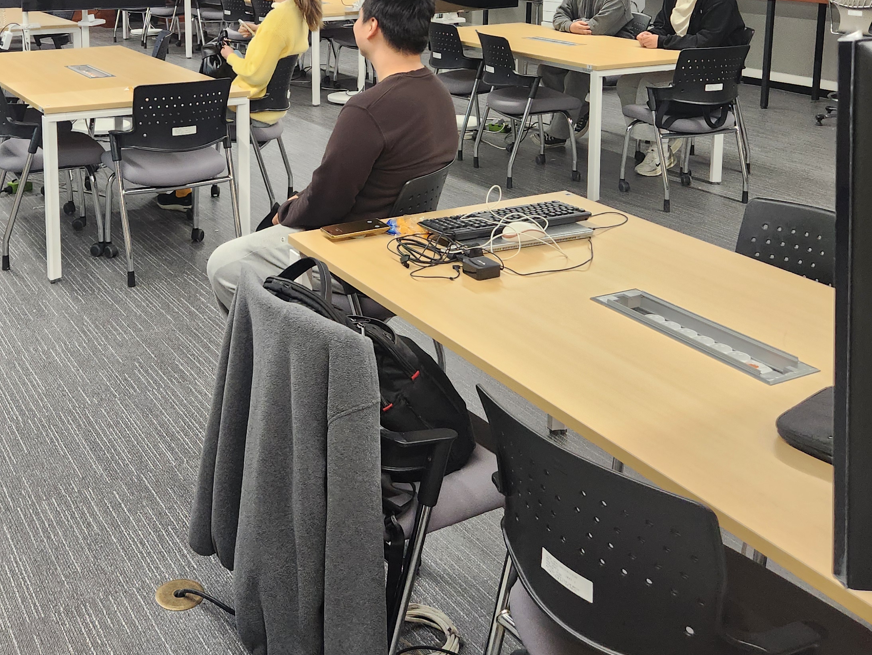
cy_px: 72
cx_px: 306
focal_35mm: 42
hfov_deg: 44.3
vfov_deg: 32.7
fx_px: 1058
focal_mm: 5.4
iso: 200
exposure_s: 1/120
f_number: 1.8
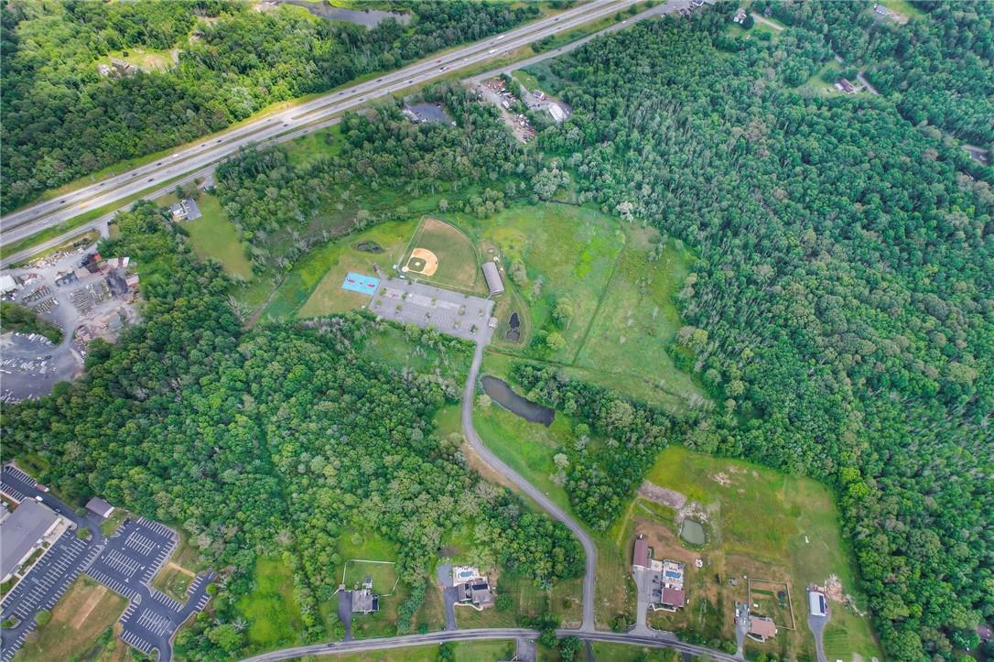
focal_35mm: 22
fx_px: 607
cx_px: 497
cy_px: 331
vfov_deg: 57.2
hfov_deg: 78.6
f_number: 2.8
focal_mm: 8.38
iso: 100
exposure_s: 1/350
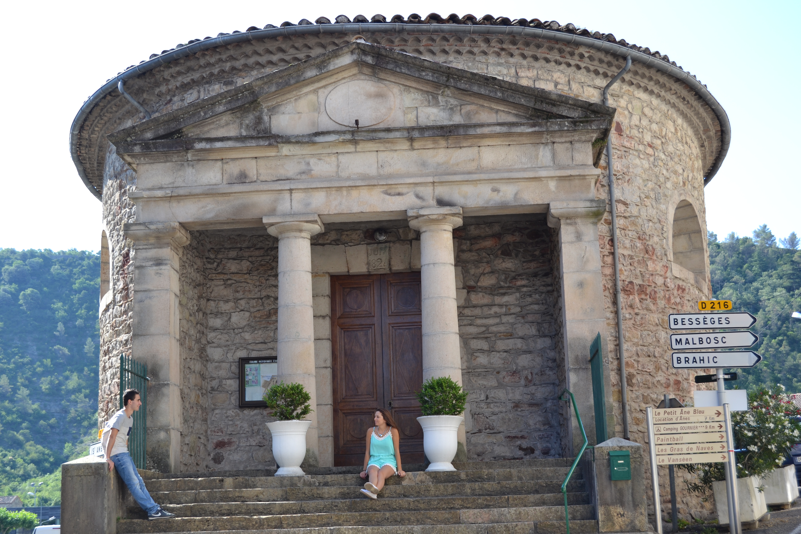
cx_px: 400
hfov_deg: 38.9
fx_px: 1135
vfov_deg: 26.5
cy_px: 267
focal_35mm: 51
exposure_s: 1/125
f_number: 5.6
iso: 110
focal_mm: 34
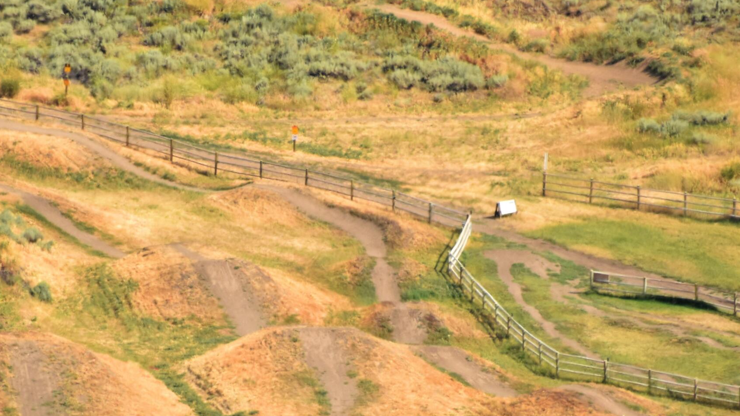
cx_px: 295
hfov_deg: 2.6
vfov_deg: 1.5
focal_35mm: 834
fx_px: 16365
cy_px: 382
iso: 400
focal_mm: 300
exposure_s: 1/1250
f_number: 6.3
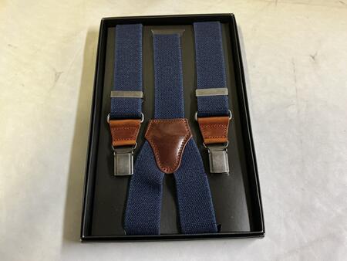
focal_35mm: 29
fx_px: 291
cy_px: 130
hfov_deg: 61.6
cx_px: 174
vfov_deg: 48.3
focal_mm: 3
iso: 200
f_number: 1.8
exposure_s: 1/50
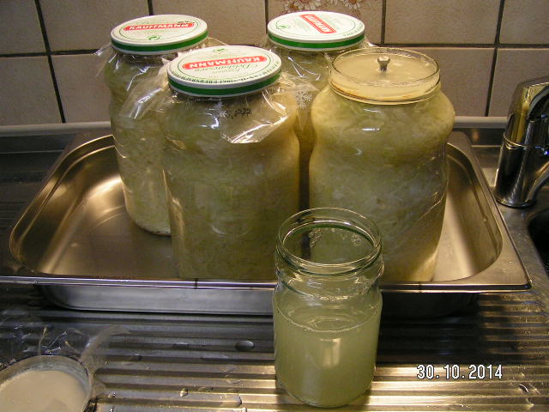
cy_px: 206
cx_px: 274
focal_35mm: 38
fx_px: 603
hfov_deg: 49.0
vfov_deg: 37.7
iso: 160
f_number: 2.8
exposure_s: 1/40
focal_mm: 5.8
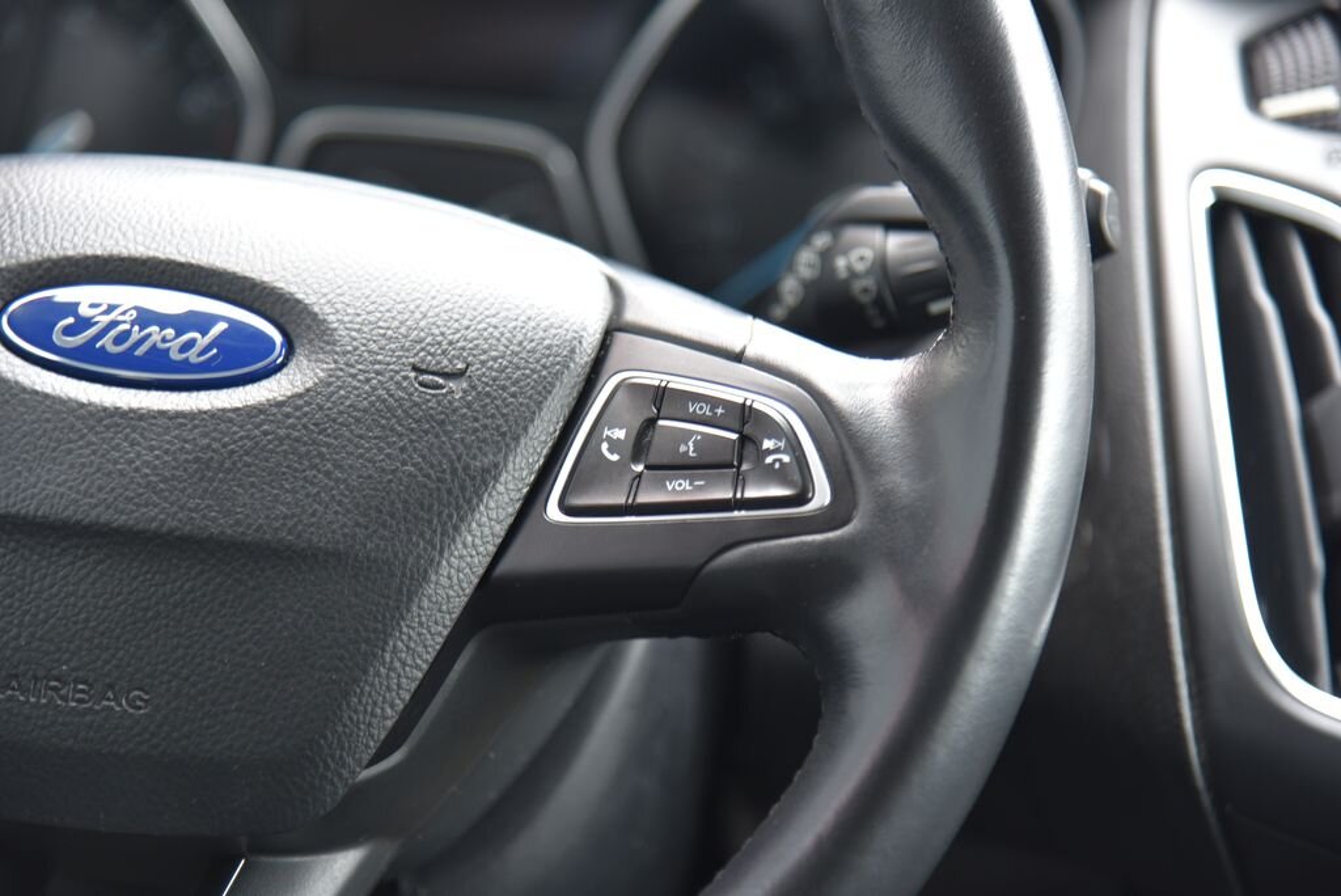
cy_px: 448
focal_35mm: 120
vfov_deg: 11.4
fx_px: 4472
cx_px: 670
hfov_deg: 17.1
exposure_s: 1/30
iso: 500
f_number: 4
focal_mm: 120
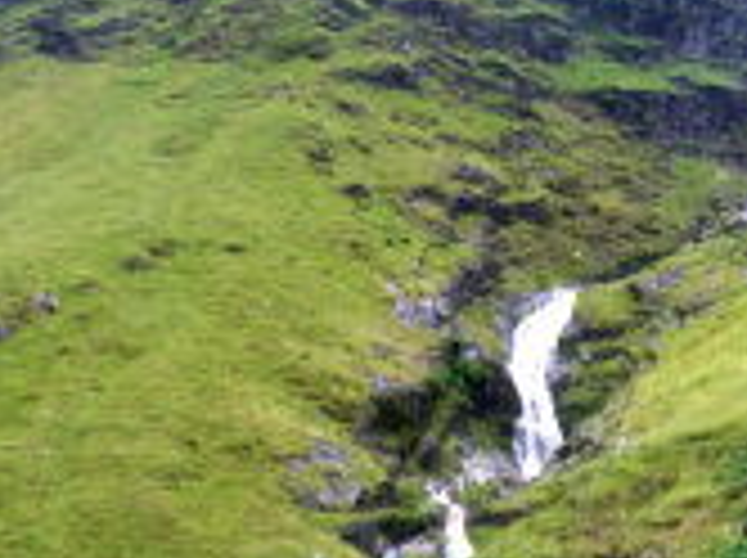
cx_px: 670
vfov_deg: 19.0
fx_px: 1638
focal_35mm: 76
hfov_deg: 24.9
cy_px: 486
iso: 64
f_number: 3.5
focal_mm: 6.3
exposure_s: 1/100
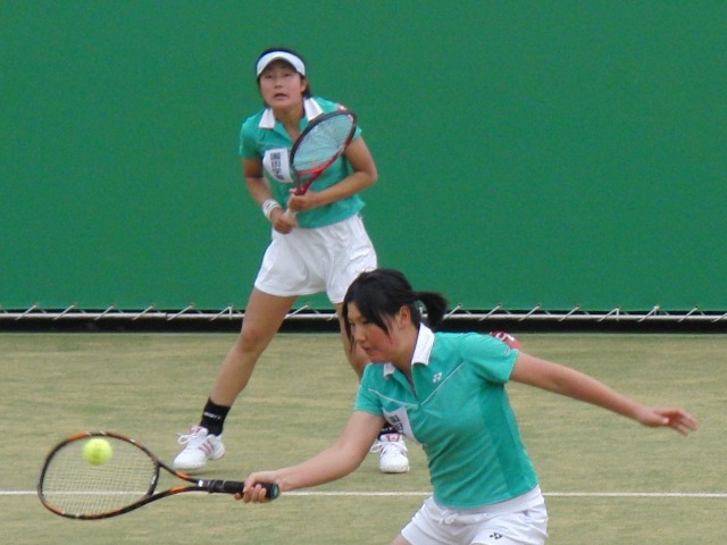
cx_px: 364
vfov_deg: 7.5
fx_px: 4179
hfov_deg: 9.9
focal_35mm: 199
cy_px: 272
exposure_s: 1/640
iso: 200
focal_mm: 35.1
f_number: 4.3
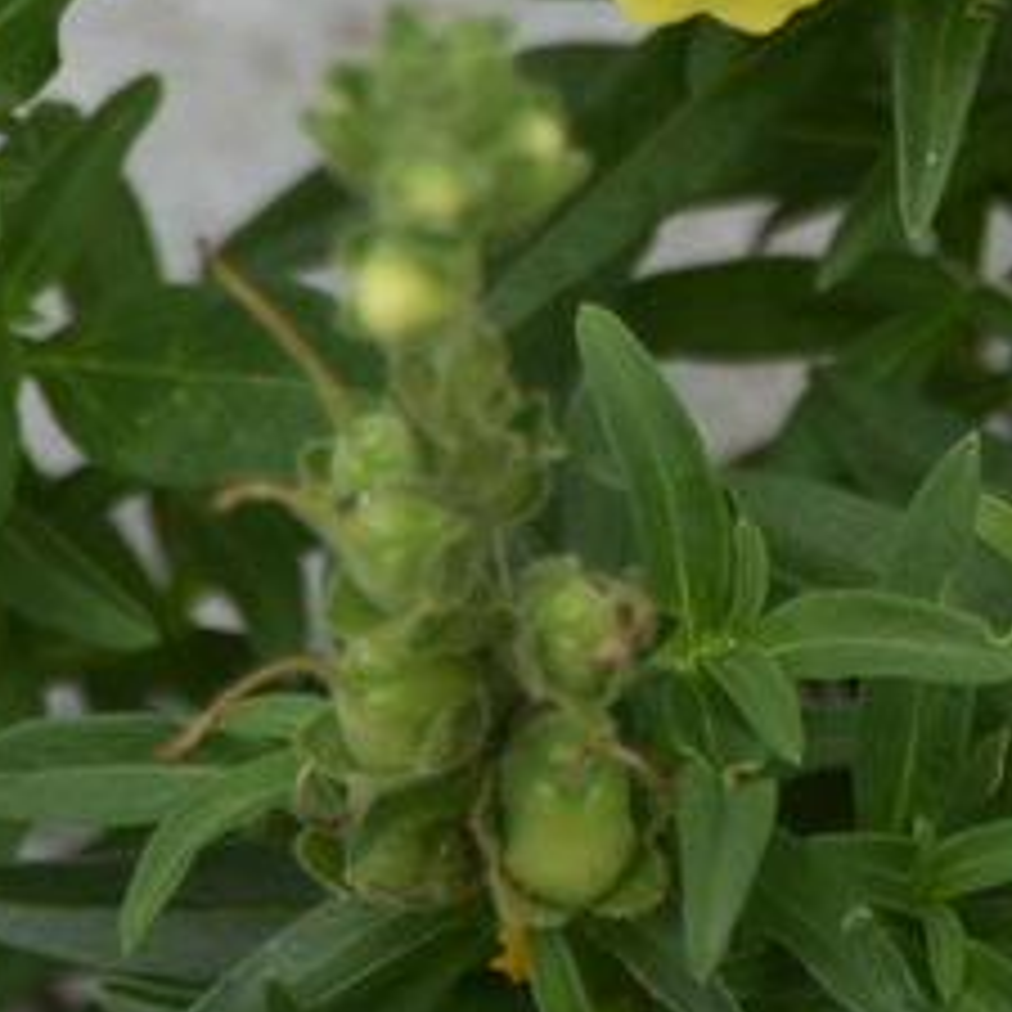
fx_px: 48026
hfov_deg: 1.2
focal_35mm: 1452
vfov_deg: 1.2
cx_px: 873
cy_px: -576
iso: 200
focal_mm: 300
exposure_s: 1/640
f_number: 5.6
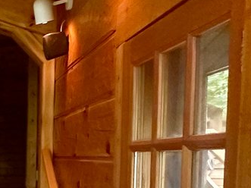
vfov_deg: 21.7
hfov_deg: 19.7
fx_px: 464
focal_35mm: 64
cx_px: -228
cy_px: 207
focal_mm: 2.22
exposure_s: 1/60
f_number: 2.2
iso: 400
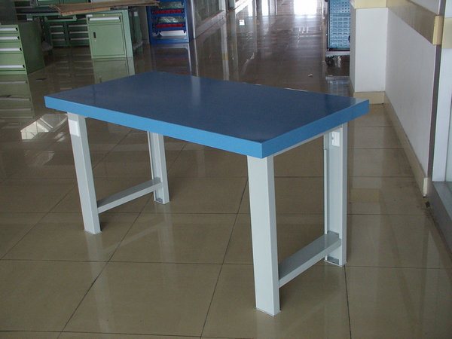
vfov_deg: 32.2
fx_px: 588
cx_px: 226
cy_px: 170
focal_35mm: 45
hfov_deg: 42.1
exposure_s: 1/20
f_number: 2.9
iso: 200
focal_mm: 7
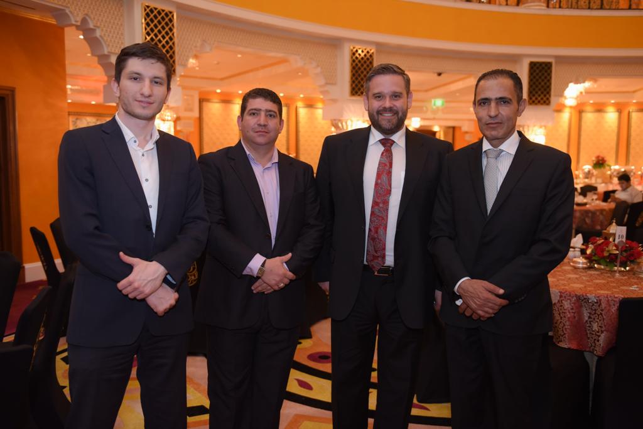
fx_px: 572
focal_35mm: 32
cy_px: 214
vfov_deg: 41.1
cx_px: 322
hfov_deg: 58.7
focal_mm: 32
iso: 1600
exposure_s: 1/100
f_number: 3.2
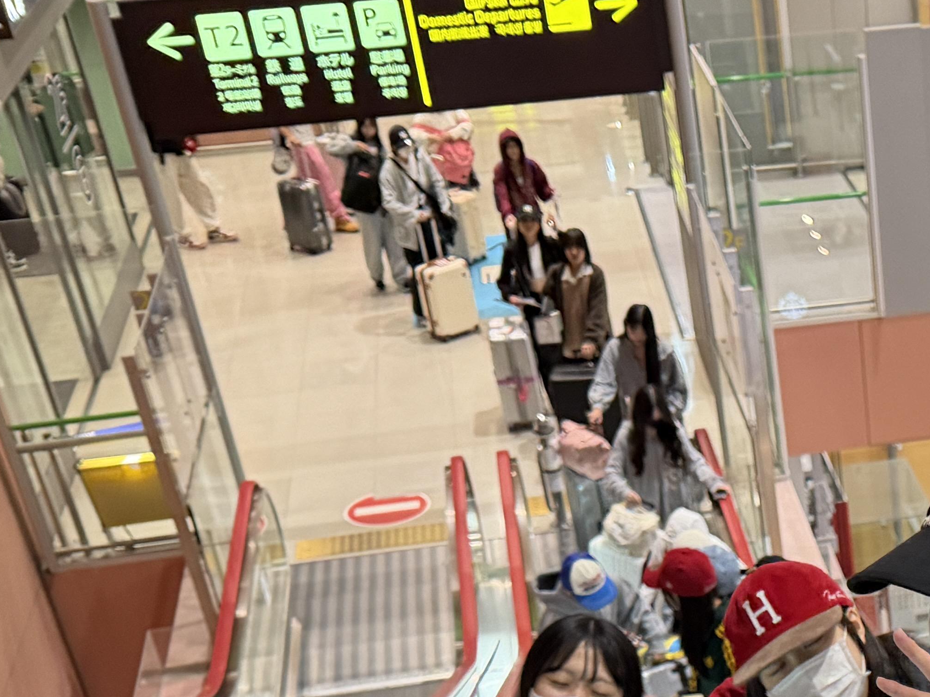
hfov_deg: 26.2
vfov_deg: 19.9
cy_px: 896
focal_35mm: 68
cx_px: 1041
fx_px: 1827
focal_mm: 6.76
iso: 250
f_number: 1.78
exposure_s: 1/60
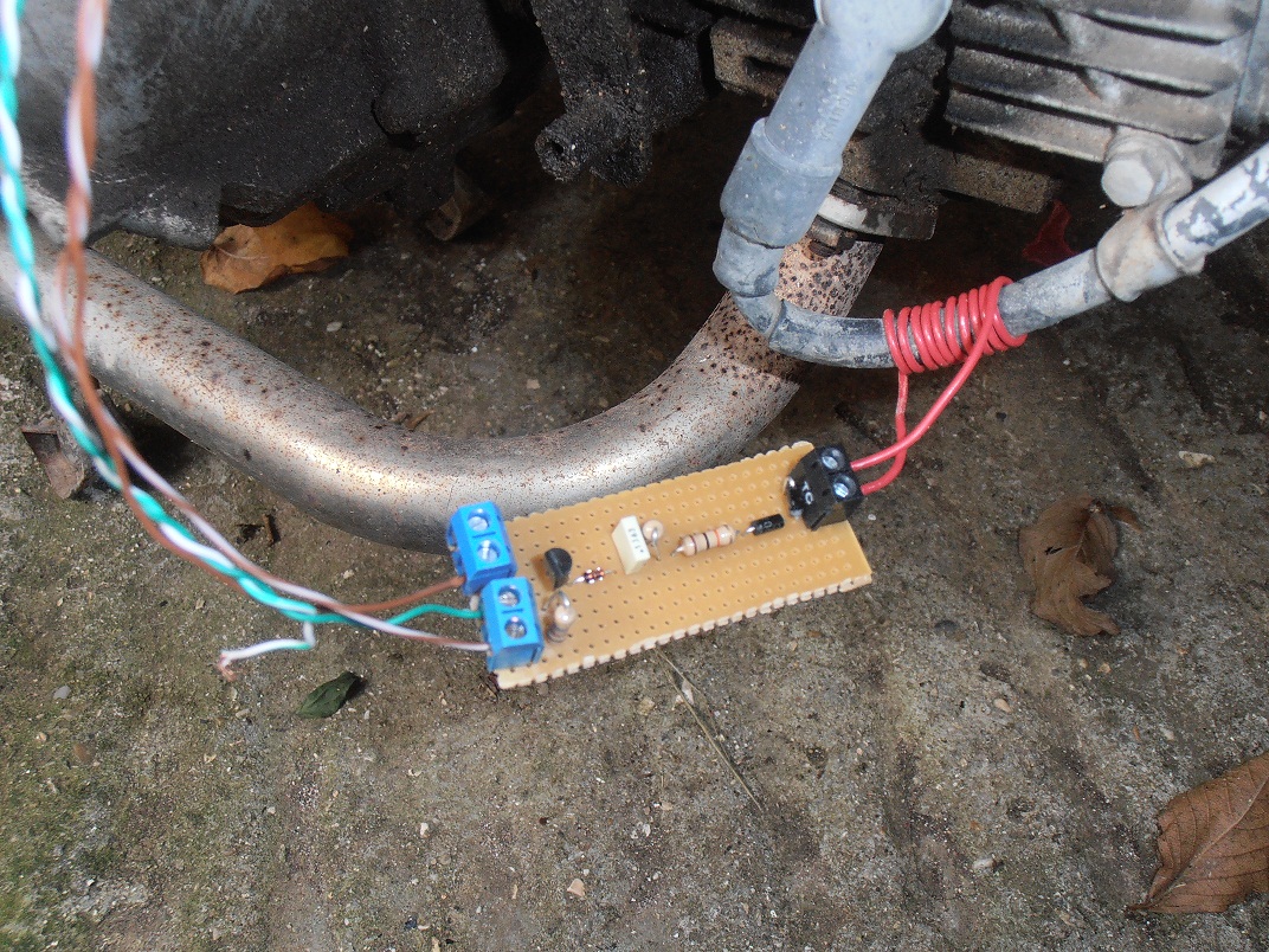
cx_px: 634
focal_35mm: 37
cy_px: 476
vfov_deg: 38.7
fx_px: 1356
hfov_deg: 50.1
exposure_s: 1/40
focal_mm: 6.61
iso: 125
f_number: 3.9
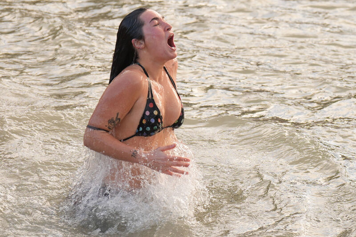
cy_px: 118
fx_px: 1700
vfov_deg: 8.0
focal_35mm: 172
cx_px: 178
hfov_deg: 12.0
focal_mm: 115
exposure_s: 1/800
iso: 250
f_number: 2.8
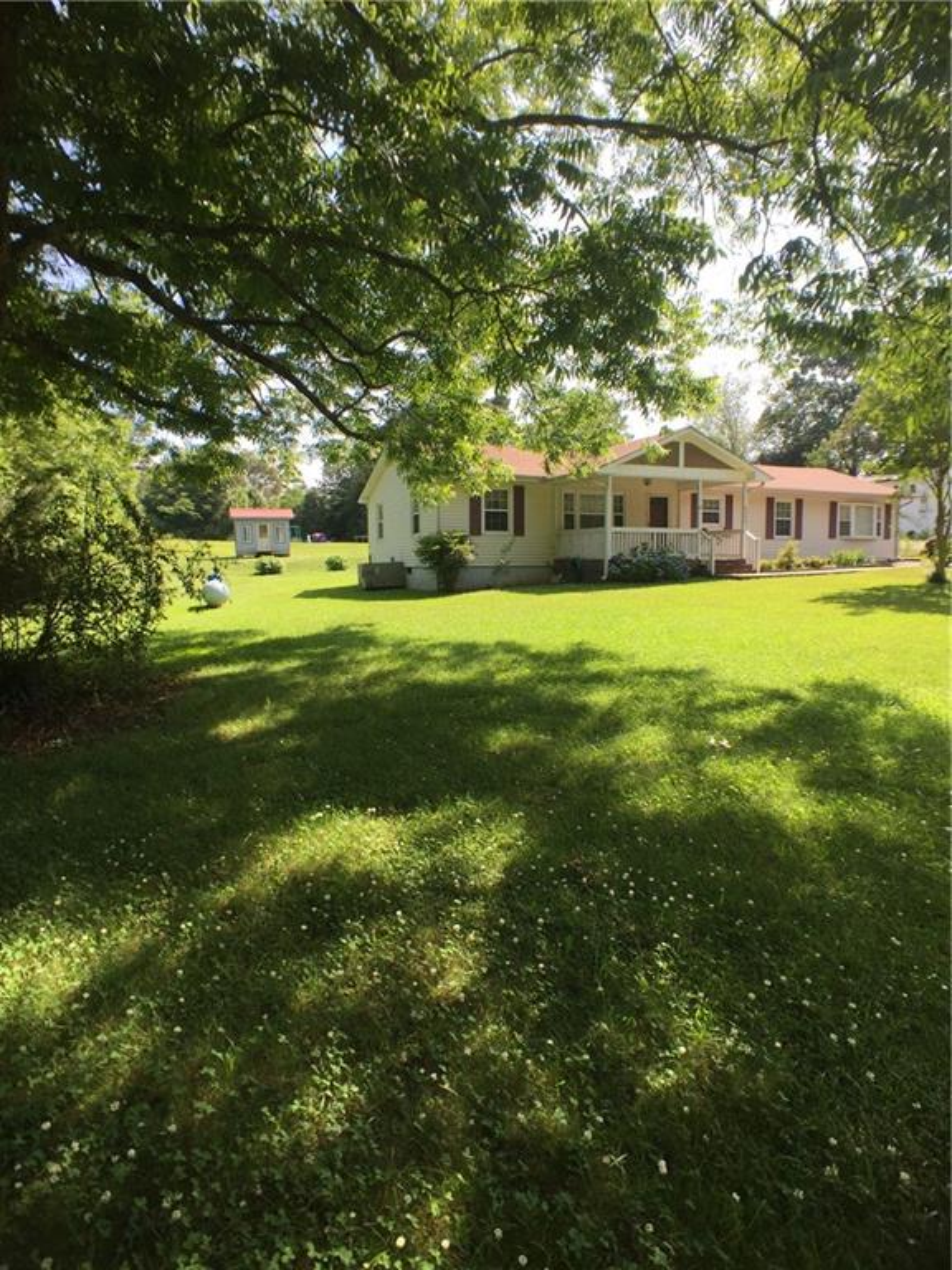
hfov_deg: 48.2
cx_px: 476
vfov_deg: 61.7
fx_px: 1063
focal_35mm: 29
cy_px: 635
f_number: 2.2
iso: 32
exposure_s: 1/648
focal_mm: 4.15
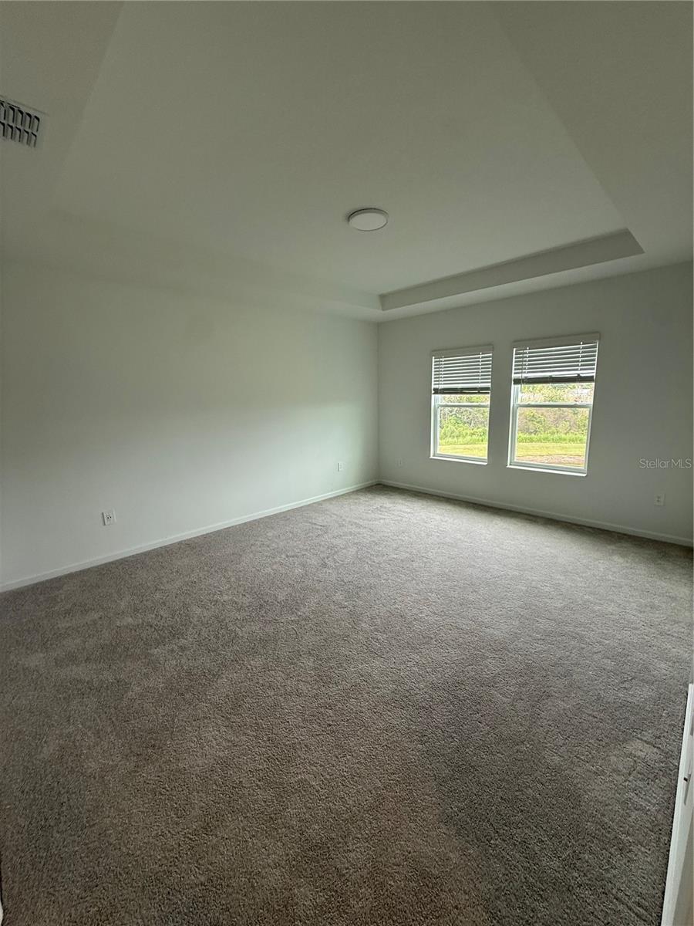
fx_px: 374
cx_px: 347
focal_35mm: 14
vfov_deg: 102.1
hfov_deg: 85.7
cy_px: 463
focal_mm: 2.22
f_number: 2.2
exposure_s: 1/120
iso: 125
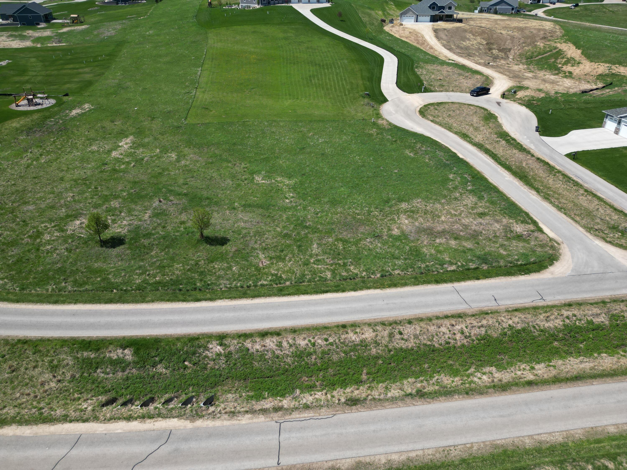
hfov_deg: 71.6
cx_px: 314
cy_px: 235
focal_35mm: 24
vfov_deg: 56.8
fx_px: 435
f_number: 1.7
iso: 110
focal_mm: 6.72
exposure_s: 1/3000
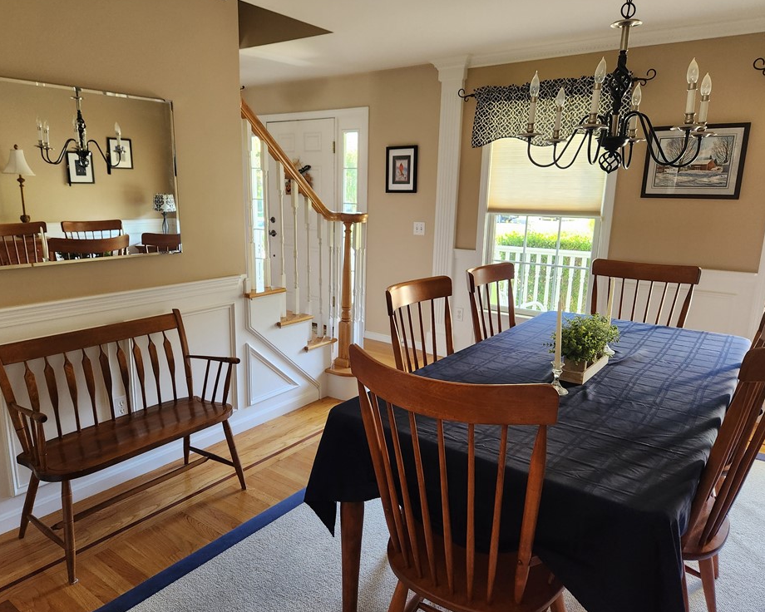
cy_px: 309
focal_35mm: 25
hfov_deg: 68.0
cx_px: 355
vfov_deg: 56.8
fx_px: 566
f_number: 1.8
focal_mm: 5.4
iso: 400
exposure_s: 1/120
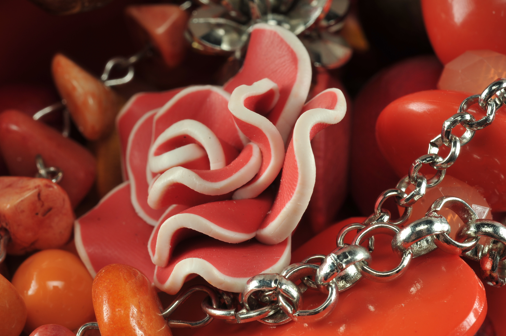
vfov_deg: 14.1
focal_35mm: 97
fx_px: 1362
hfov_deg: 21.0
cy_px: 172
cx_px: 235
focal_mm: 60
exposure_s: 1/250
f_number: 20
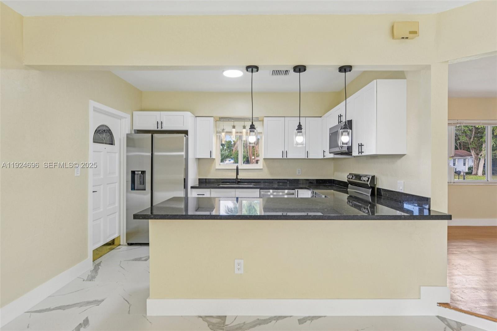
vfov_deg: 64.5
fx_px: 262
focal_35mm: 19
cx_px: 248
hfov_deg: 86.9
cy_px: 166
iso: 200
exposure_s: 1/20
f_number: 9
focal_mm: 19
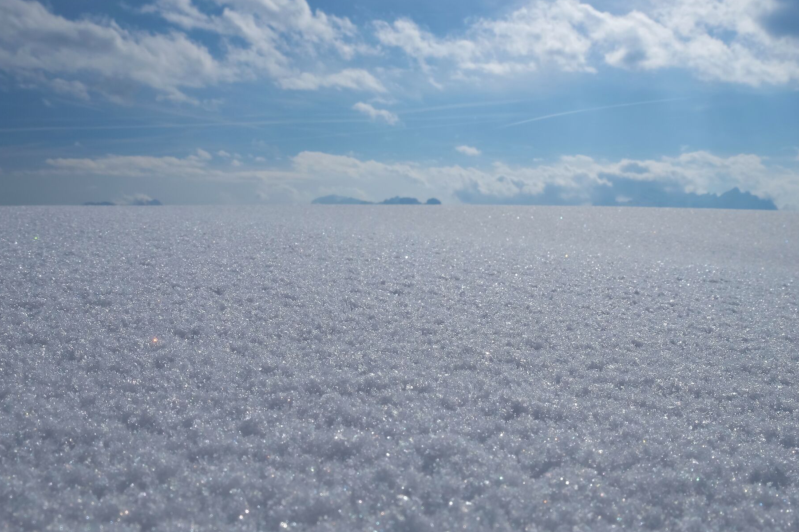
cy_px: 258
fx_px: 799
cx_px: 421
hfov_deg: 53.1
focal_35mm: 36
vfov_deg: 36.9
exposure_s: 1/400
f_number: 18
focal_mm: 18
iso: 200
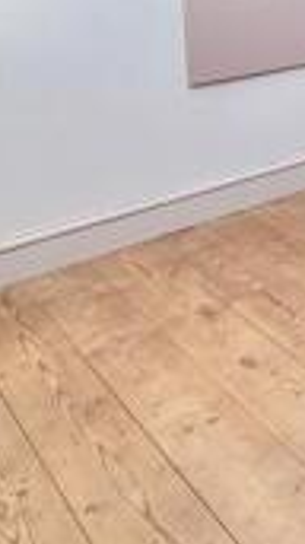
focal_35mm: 52
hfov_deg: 16.0
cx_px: 662
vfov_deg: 35.1
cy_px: -30
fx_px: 749
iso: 100
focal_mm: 2.22
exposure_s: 1/121
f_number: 2.2
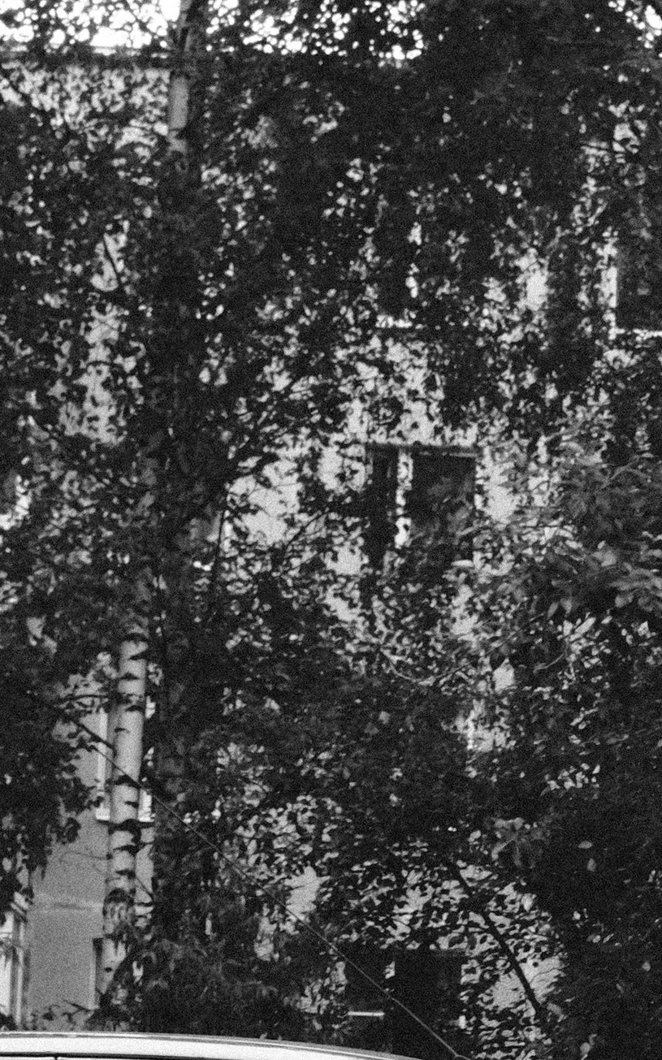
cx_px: 788
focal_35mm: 123
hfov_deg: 10.5
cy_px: 1421
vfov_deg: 16.0
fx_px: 3553
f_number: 8
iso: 800
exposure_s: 1/250
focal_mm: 27
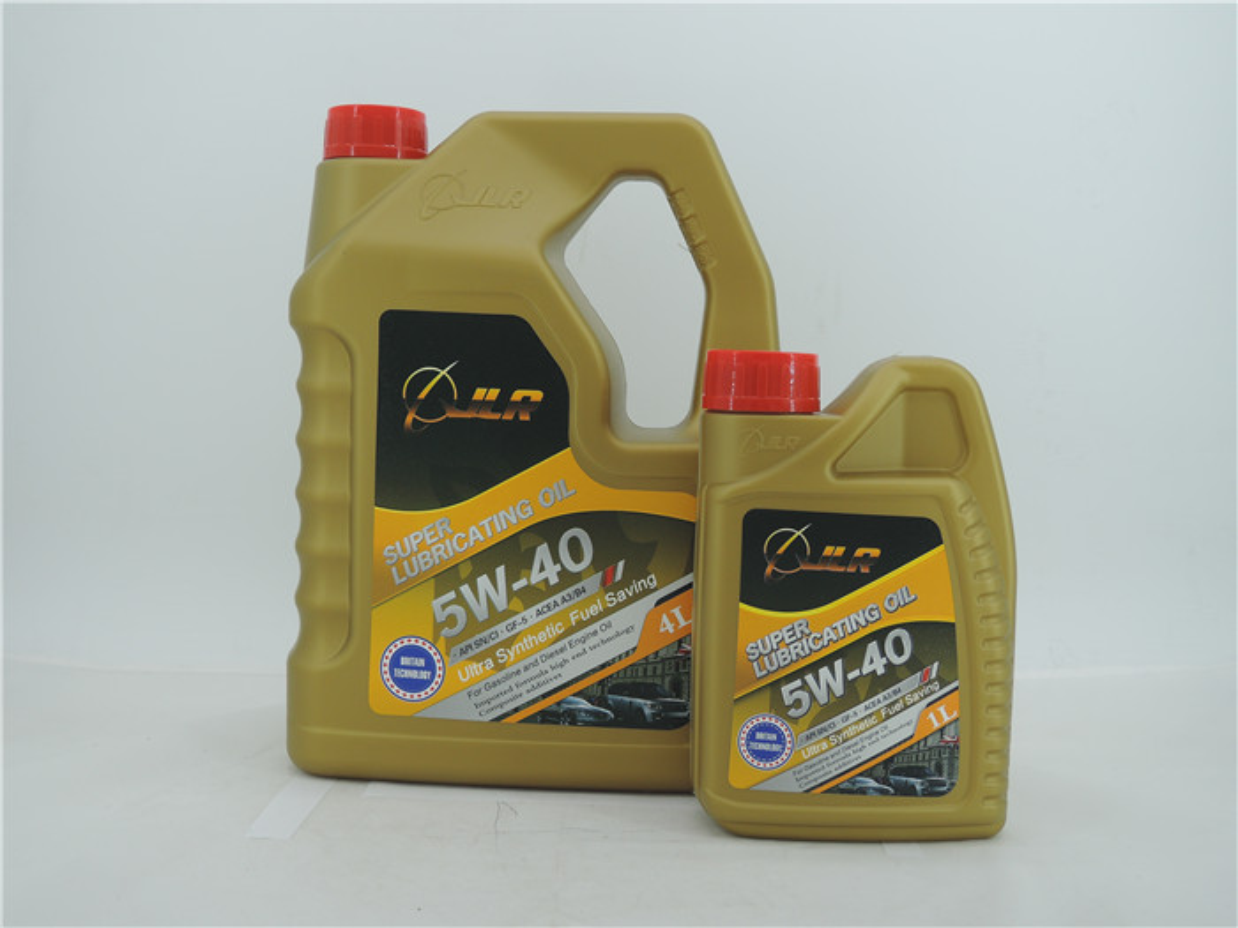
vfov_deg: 36.0
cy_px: 464
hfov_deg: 46.8
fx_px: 1431
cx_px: 619
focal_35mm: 40
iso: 80
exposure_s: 1/250
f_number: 3.5
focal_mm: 8.6
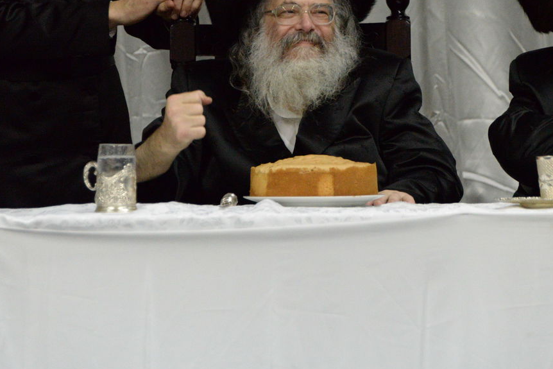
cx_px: 311
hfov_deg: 7.5
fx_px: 4240
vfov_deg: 5.0
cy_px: 76
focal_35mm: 276
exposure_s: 1/125
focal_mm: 170
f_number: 6
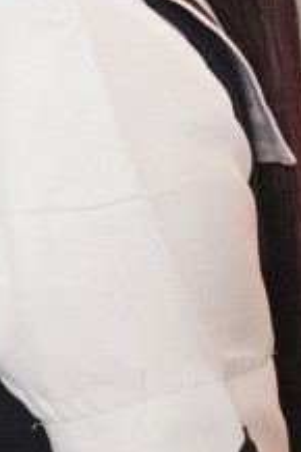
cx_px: -77
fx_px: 2160
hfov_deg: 7.9
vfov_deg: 12.0
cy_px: 234
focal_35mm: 172
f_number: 2
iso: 5000
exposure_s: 1/50
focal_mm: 25
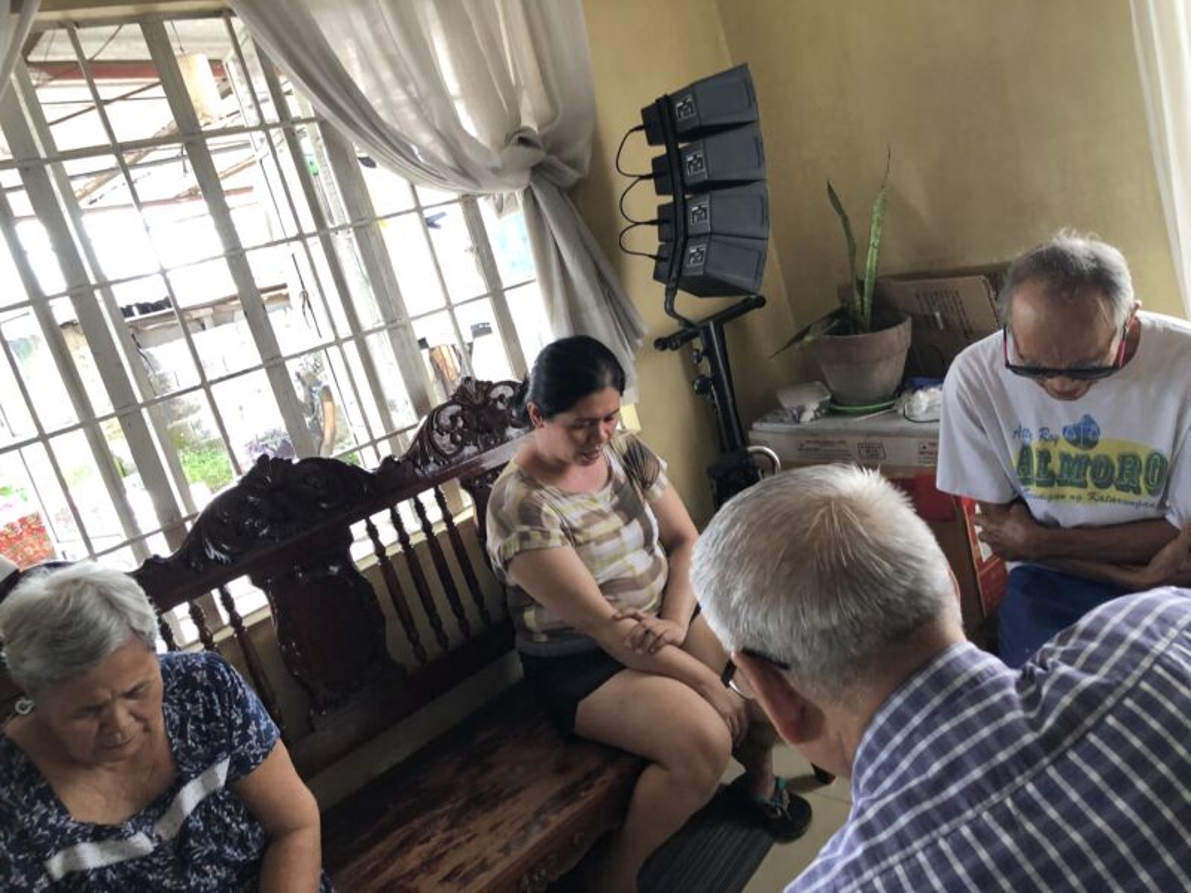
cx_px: 596
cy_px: 446
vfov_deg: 49.7
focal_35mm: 28
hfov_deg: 63.4
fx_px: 963
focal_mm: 3.99
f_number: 1.8
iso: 32
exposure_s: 1/30
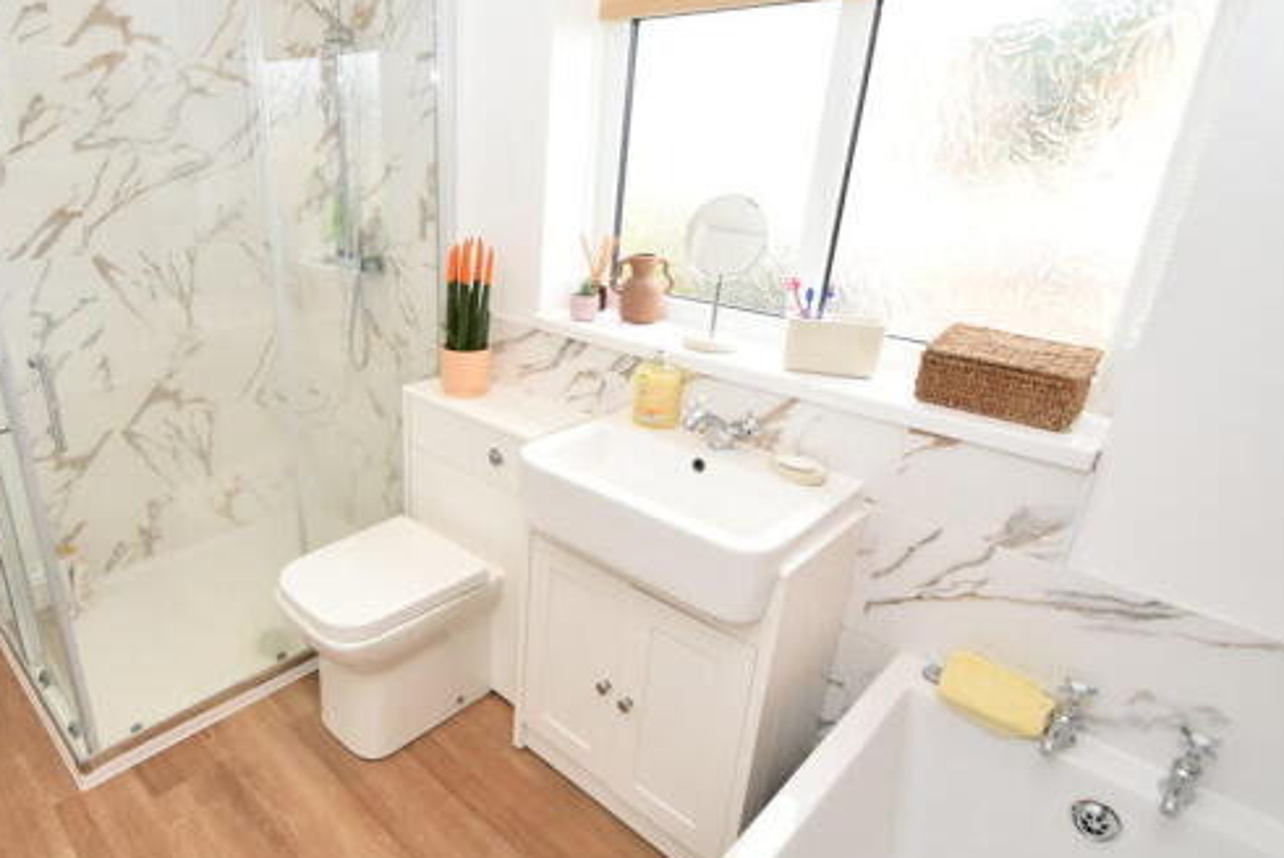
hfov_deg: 82.4
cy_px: 420
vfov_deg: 62.0
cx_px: 485
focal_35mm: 20
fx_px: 714
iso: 720
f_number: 5.6
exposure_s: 1/125
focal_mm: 10
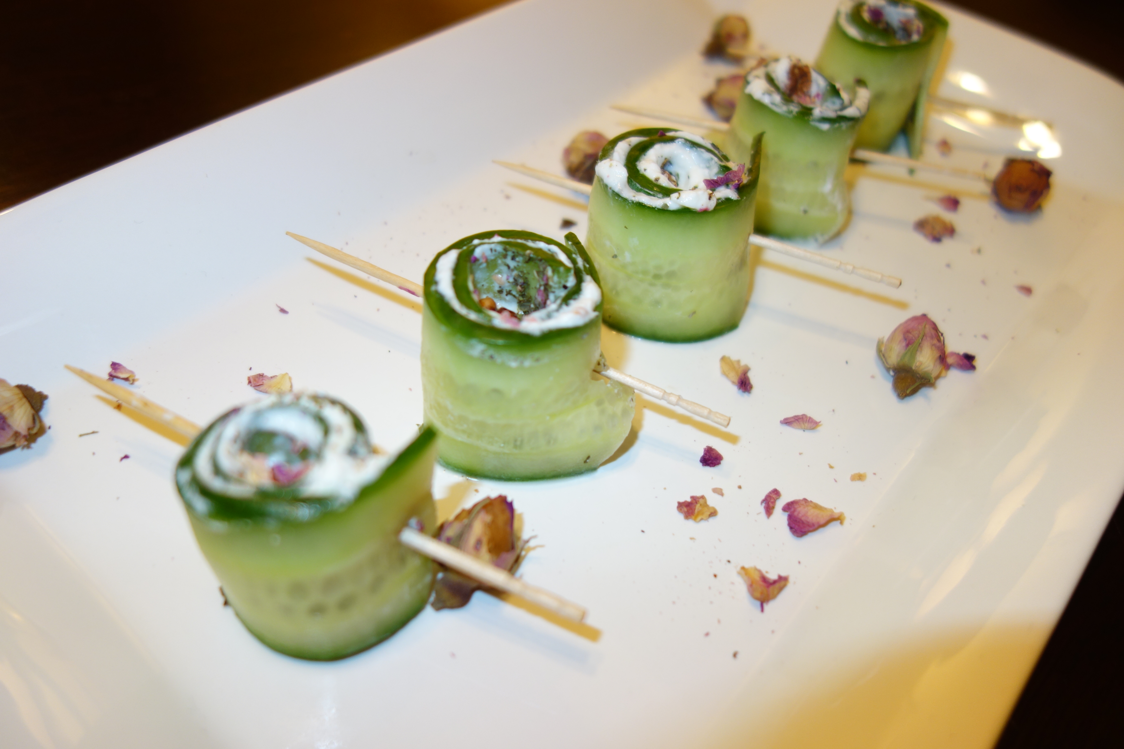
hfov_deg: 65.5
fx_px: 874
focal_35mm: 28
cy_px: 374
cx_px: 562
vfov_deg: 46.4
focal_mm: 10.4
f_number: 1.8
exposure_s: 1/30
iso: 125
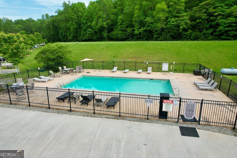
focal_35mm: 22
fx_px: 145
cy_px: 79
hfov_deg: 78.6
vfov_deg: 57.2
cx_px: 118
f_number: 2.8
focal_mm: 8.38
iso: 100
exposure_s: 1/240
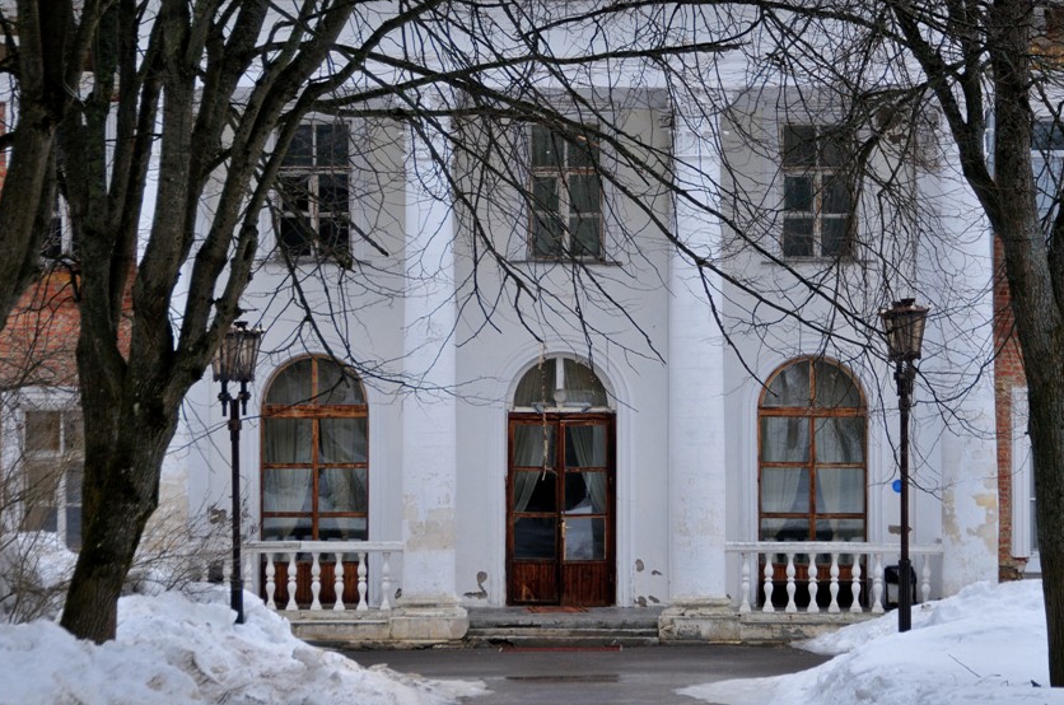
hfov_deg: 16.3
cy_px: 371
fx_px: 3717
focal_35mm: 126
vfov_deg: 10.8
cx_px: 561
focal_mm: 78
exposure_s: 1/320
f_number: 5.6
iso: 320
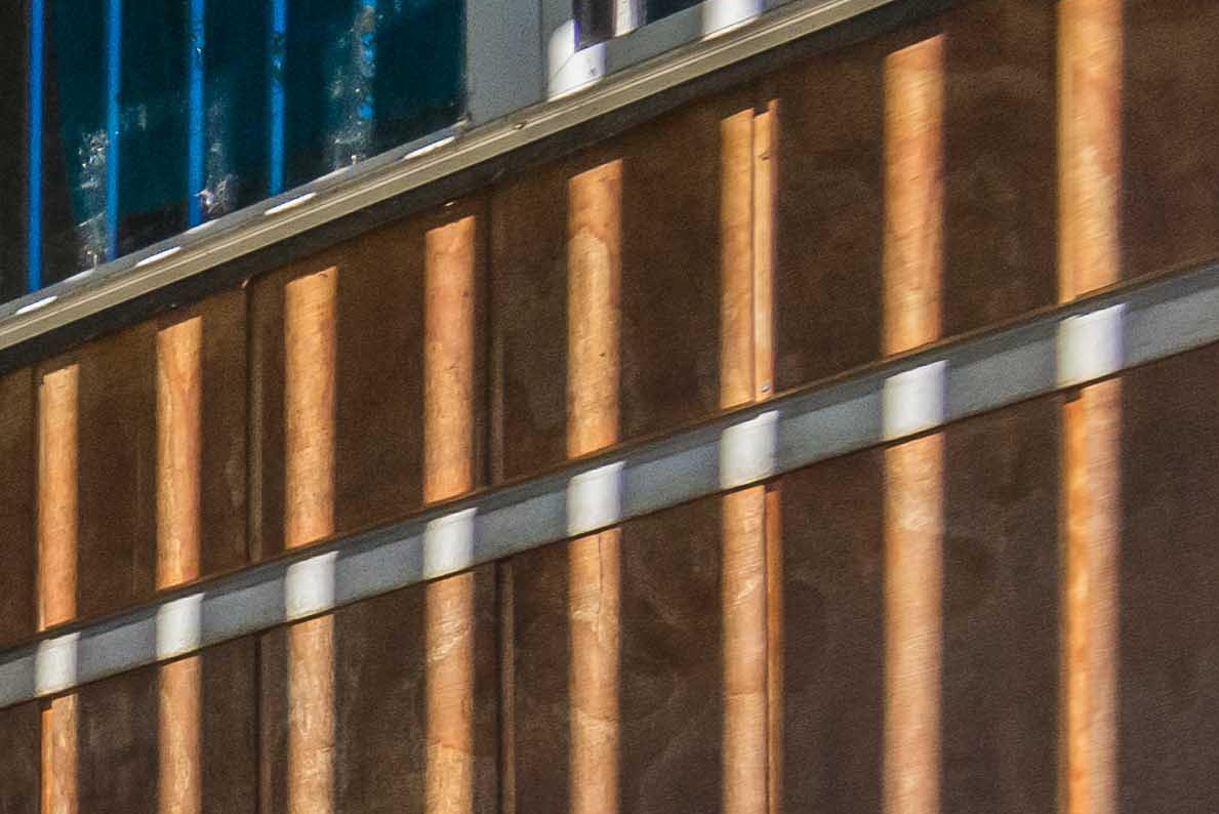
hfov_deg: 11.2
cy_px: 2001
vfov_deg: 11.3
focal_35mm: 99
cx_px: -2526
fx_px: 3354
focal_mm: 16
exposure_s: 1/1250
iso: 800
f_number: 8
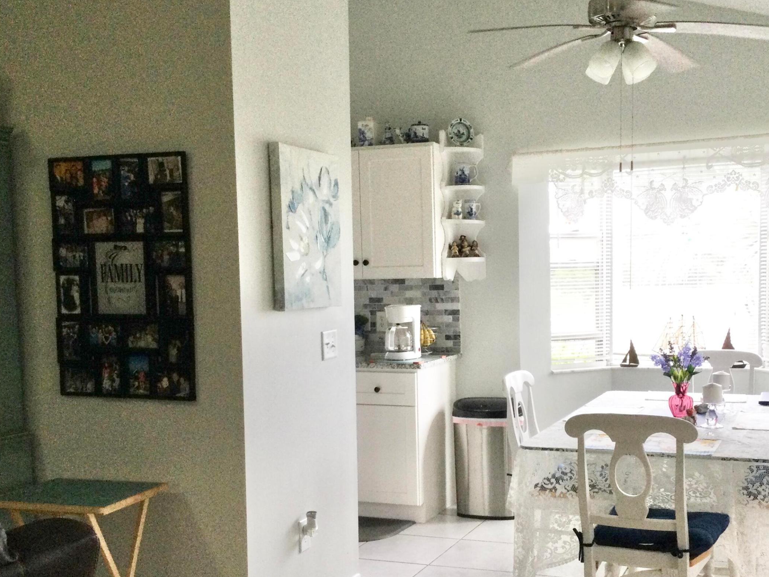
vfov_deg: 33.5
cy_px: 334
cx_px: 452
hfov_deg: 43.7
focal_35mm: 43
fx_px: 955
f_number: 2.4
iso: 25
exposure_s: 1/30
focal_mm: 3.3
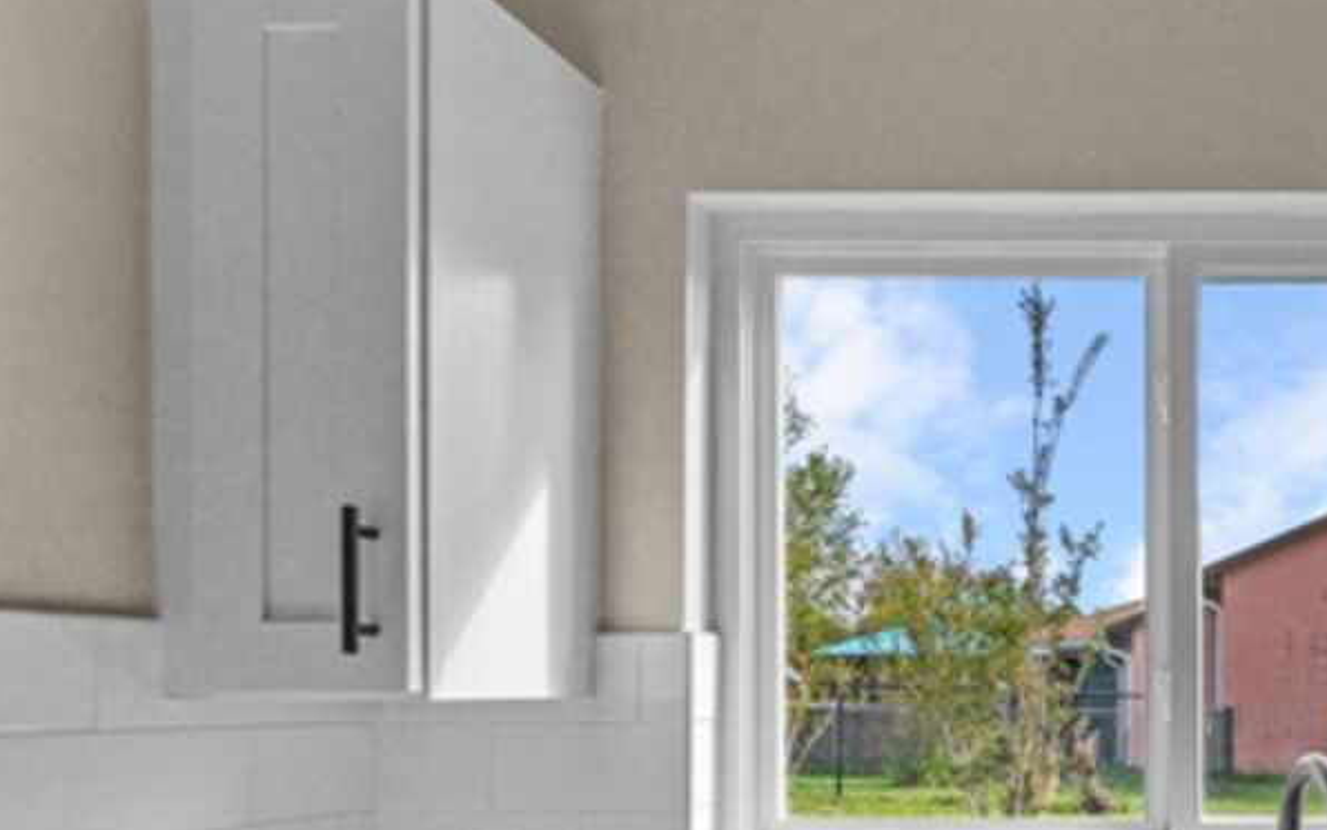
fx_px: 1266
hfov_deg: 46.8
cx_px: 1309
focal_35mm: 35
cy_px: 690
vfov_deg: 34.9
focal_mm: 16
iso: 400
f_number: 7.1
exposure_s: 1/40
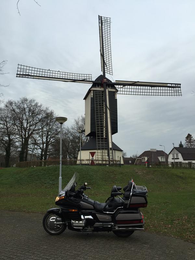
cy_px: 130
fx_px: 218
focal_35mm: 29
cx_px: 98
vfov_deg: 61.7
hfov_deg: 48.2
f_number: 2.2
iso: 32
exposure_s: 1/116
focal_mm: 4.15
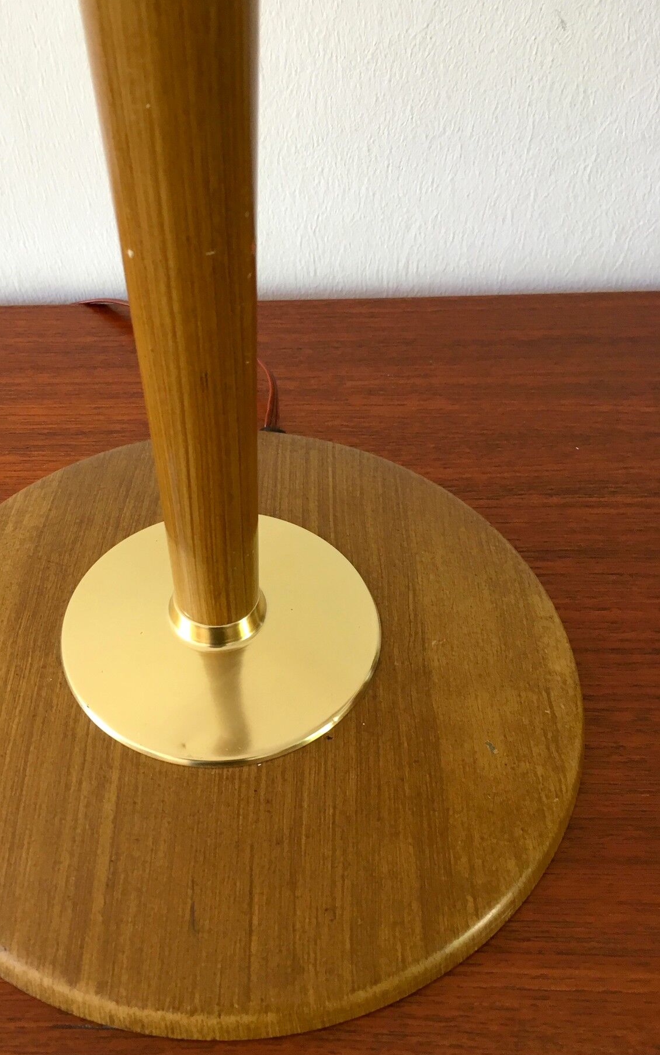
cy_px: 515
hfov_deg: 36.9
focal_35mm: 34
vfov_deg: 56.7
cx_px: 223
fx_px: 979
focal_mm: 4.15
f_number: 2.2
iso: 80
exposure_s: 1/33
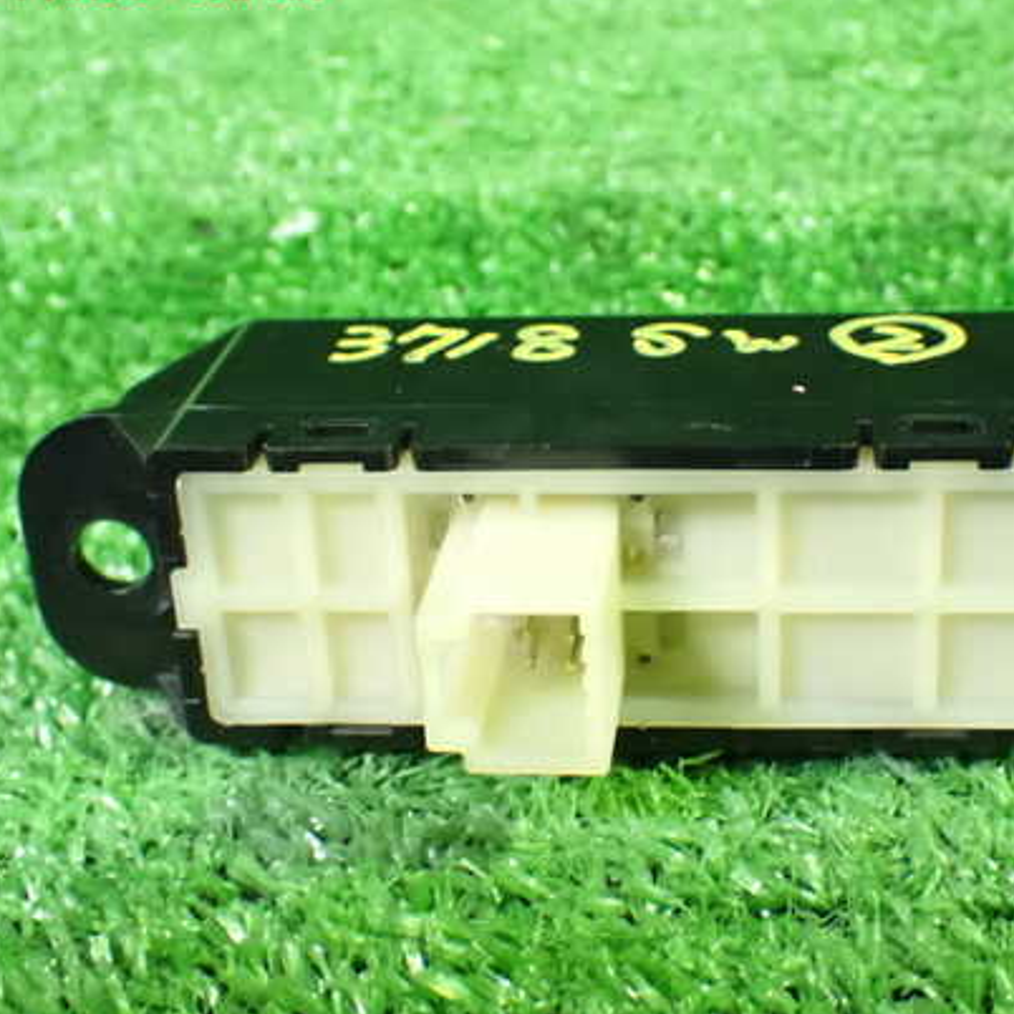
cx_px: 621
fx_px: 1922
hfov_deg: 29.5
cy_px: 517
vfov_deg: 29.6
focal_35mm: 58
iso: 1600
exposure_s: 1/30
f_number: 2.9
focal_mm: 7.84
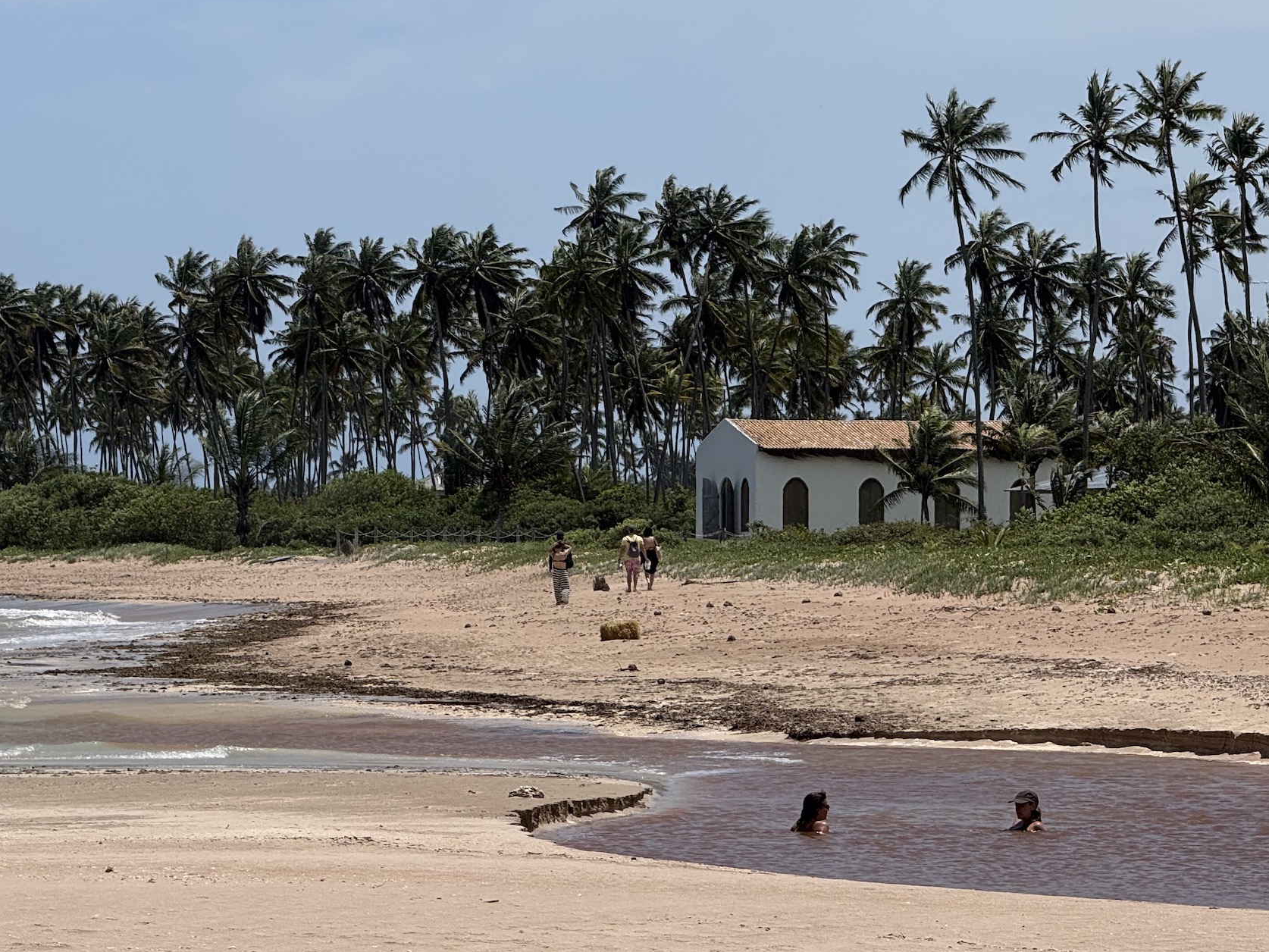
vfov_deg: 8.6
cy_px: 545
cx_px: 460
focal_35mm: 172
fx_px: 6306
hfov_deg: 11.5
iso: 50
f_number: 2.8
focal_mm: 15.66
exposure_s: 1/3195
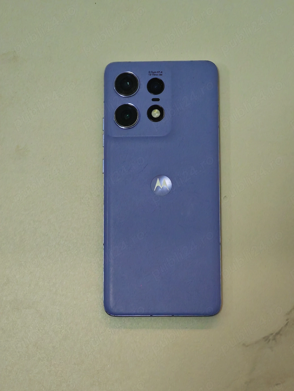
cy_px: 196
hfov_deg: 20.4
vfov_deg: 27.0
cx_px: 147
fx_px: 815
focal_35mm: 72
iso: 1000
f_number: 2.4
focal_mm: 6.38
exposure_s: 1/50
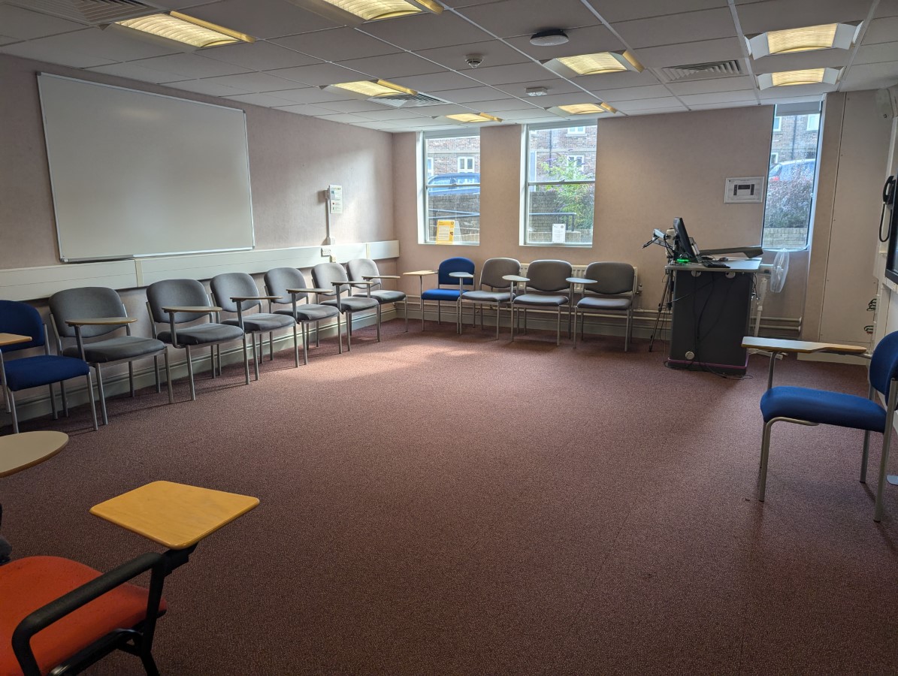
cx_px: 449
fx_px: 624
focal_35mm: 24
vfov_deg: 56.9
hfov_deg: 71.5
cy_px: 338
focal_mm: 6.81
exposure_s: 1/123
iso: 46
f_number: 1.85
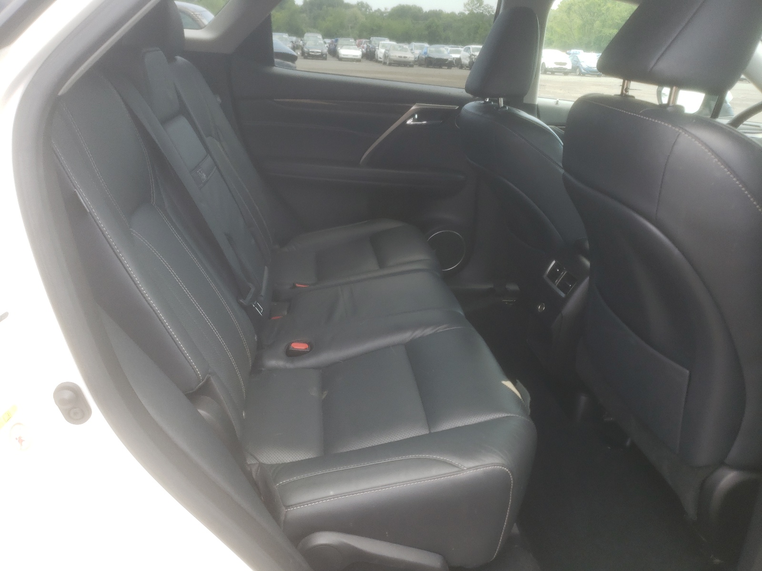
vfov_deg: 53.1
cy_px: 286
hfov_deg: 67.3
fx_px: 572
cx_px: 381
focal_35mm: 26
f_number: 1.5
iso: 50
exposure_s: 1/270
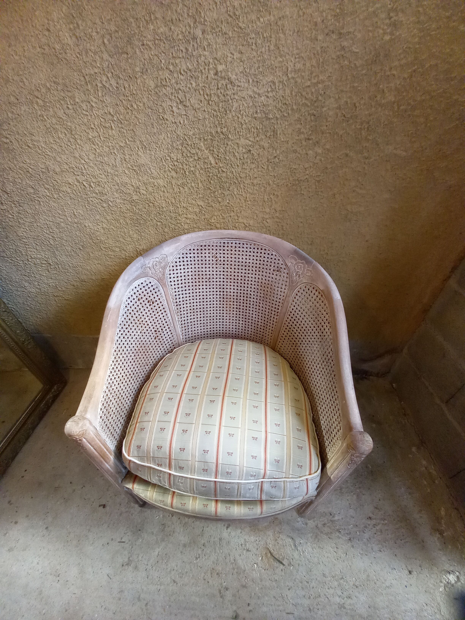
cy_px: 310
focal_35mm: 13
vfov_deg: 106.2
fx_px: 233
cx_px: 232
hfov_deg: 89.9
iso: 160
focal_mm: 1.42
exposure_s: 1/50
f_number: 2.2
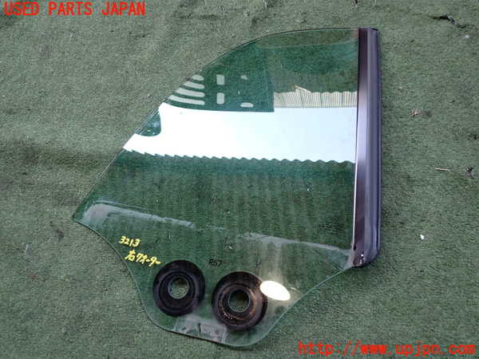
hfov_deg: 60.0
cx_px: 240
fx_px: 415
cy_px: 180
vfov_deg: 46.8
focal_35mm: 30
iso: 160
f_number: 2.3
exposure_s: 1/125
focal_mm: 5.4
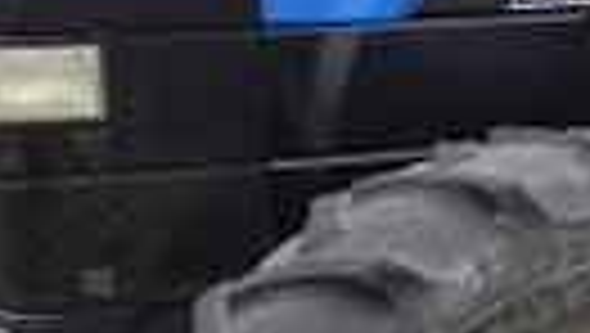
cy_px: 142
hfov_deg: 15.2
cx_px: 980
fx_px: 1973
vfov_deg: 9.7
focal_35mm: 126
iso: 80
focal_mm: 4.1
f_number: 3.5
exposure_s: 1/250
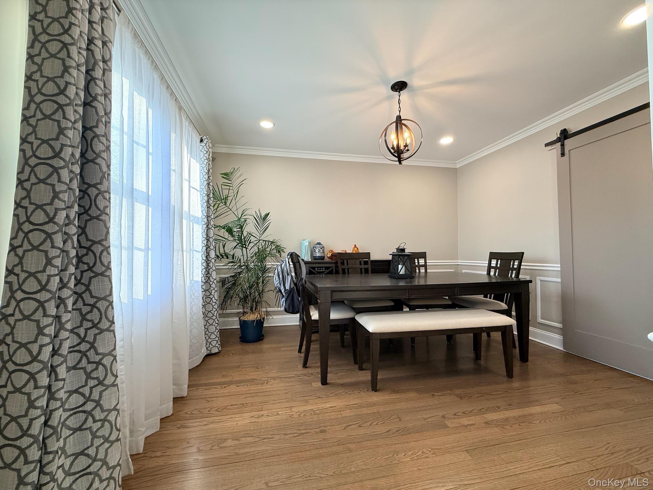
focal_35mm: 14
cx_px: 326
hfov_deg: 102.1
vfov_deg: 85.7
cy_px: 245
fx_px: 264
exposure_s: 1/120
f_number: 2.2
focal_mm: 2.22
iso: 160
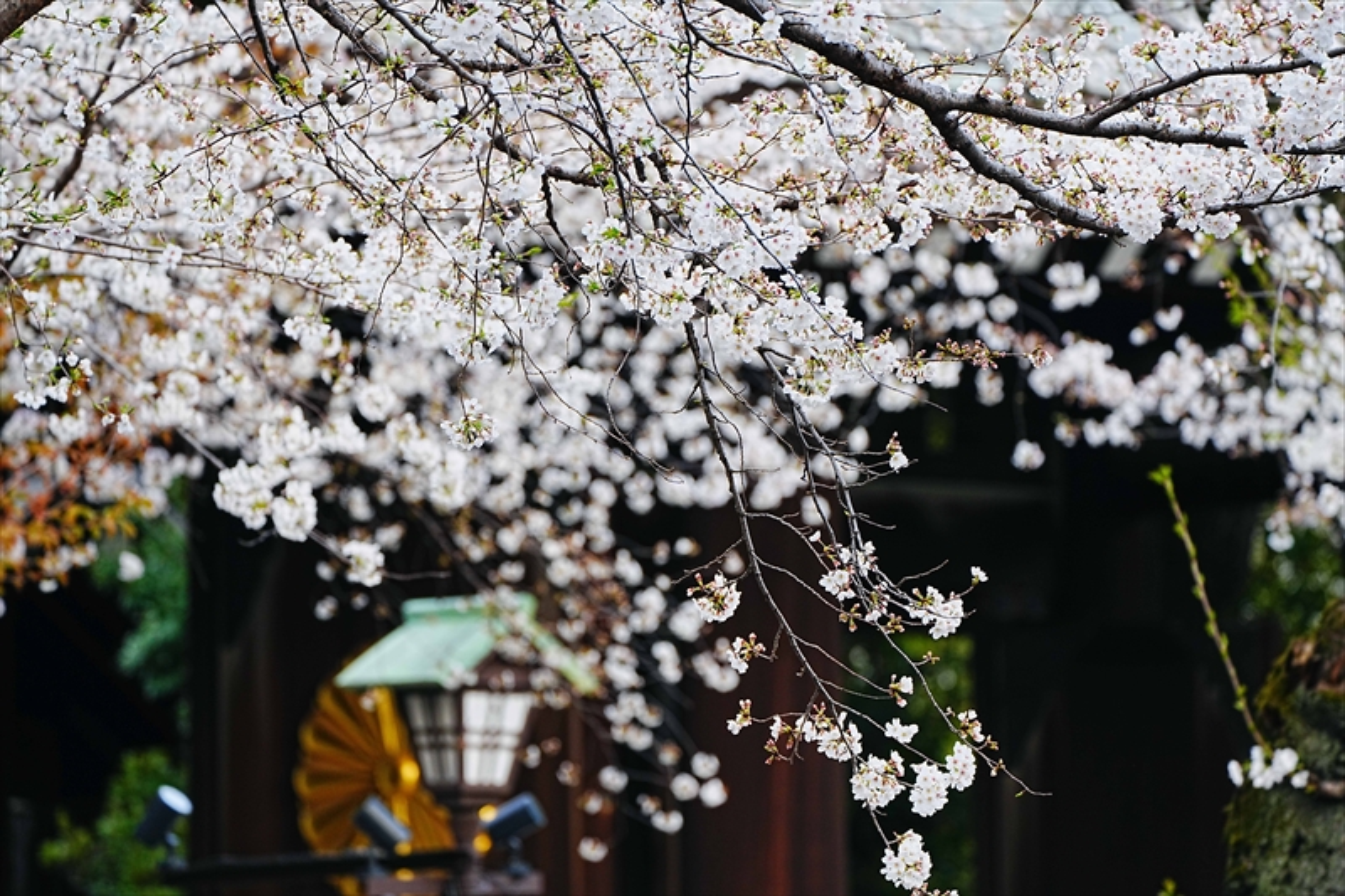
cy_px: 448
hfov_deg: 8.0
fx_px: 9674
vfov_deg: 5.3
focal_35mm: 259
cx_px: 672
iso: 500
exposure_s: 1/320
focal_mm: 259
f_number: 5.6
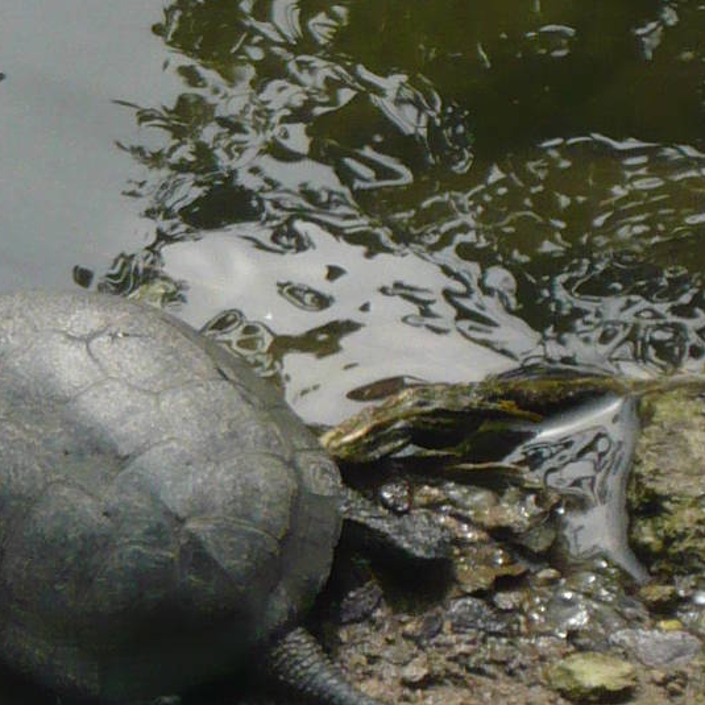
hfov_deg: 4.1
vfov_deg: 4.1
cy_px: 453
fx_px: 9747
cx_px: -8
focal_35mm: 423
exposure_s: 1/500
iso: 200
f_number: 5.1
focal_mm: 16.5
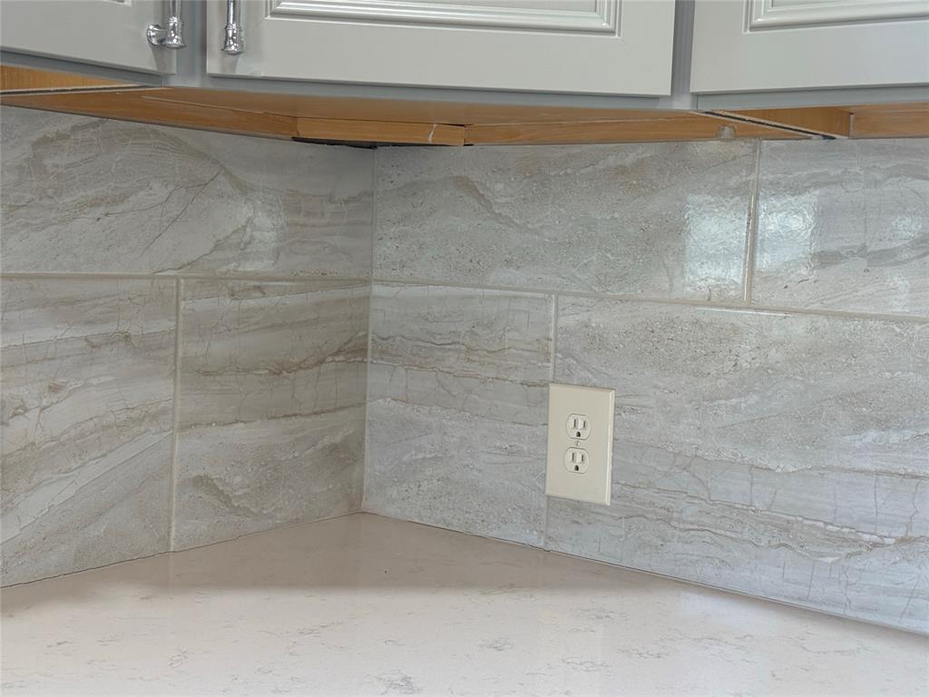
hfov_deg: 39.7
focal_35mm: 48
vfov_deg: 30.3
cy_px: 348
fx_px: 1288
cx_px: 464
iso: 125
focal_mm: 6.76
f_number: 1.78
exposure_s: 1/120
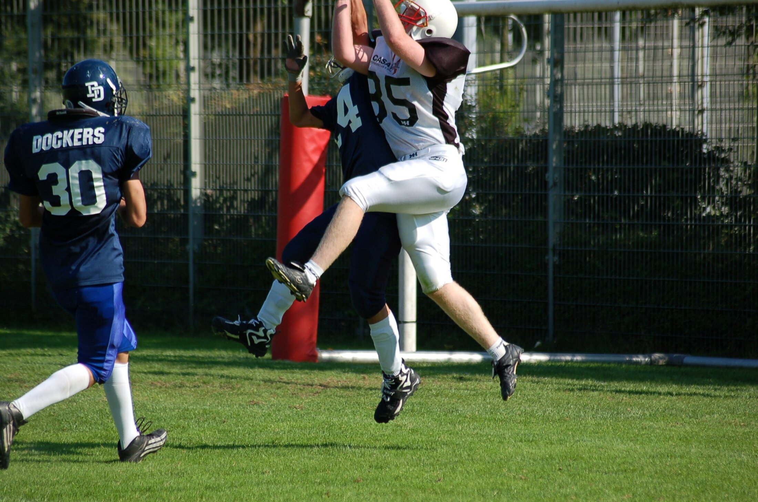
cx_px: 379
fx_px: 5359
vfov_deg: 5.4
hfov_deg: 8.1
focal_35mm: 255
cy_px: 251
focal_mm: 170
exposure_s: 1/1000
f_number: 4.8
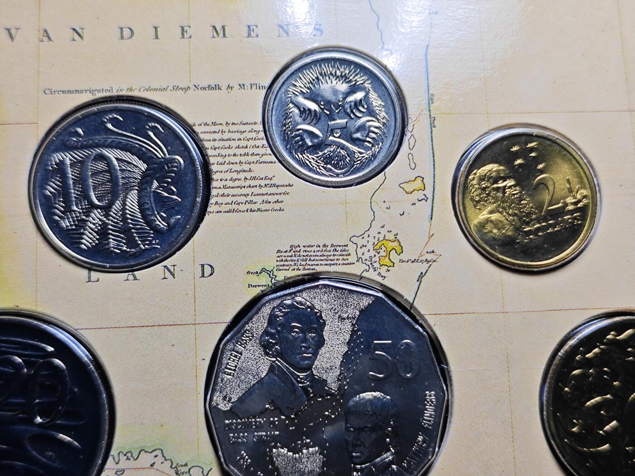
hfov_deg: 38.9
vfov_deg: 29.7
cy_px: 238
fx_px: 899
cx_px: 318
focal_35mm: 49
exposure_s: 1/100
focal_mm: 5.84
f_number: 1.6
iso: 50
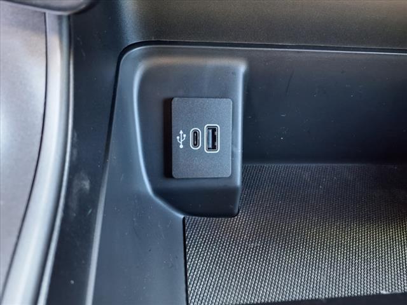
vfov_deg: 51.4
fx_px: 317
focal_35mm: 27
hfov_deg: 65.3
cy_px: 152
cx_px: 204
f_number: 1.9
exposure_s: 1/20
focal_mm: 3.58
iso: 320
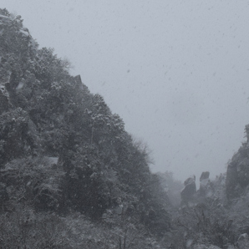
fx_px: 570
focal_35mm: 70
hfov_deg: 24.6
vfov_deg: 24.7
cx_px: 105
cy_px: 116
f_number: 11
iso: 400
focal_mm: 16
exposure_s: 1/400
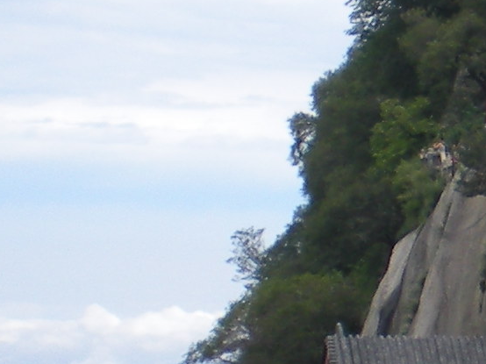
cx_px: 833
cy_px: 473
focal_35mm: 224
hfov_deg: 8.5
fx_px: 3144
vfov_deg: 6.6
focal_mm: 6.3
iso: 64
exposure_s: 1/450
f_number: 4.6
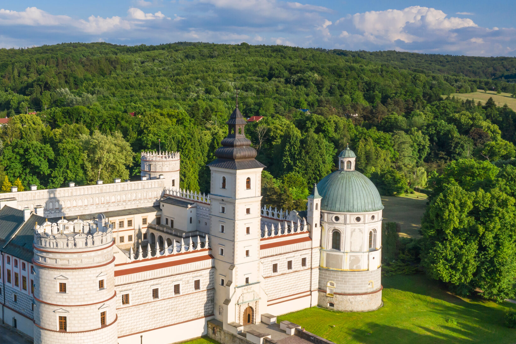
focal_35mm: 44
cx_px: 138
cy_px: 197
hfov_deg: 43.3
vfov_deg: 30.5
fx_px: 630
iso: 100
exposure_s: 1/800
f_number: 5.6
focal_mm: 10.3
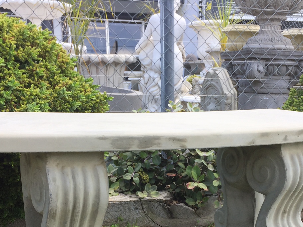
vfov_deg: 27.1
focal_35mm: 52
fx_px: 455
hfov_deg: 36.8
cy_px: 201
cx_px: 154
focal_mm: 4.15
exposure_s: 1/439
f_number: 2.2
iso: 32
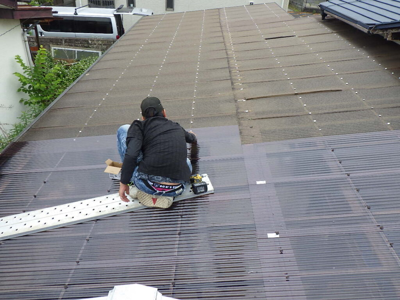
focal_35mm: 28
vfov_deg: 49.7
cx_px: 200
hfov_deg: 63.4
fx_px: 324
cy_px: 150
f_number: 4.2
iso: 125
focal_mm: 5
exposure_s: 1/125
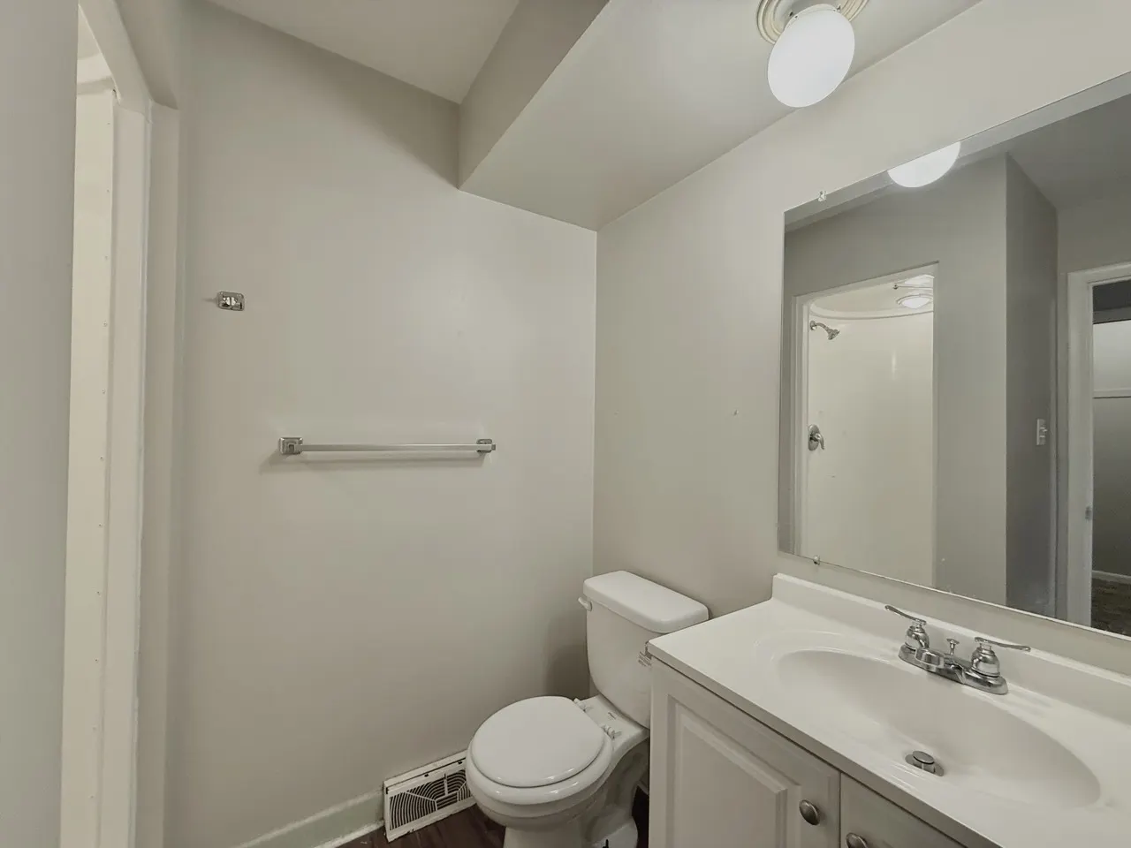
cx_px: 566
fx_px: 457
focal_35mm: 14
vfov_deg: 85.7
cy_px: 424
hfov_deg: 102.1
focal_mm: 2.22
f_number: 2.2
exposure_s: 1/60
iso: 200
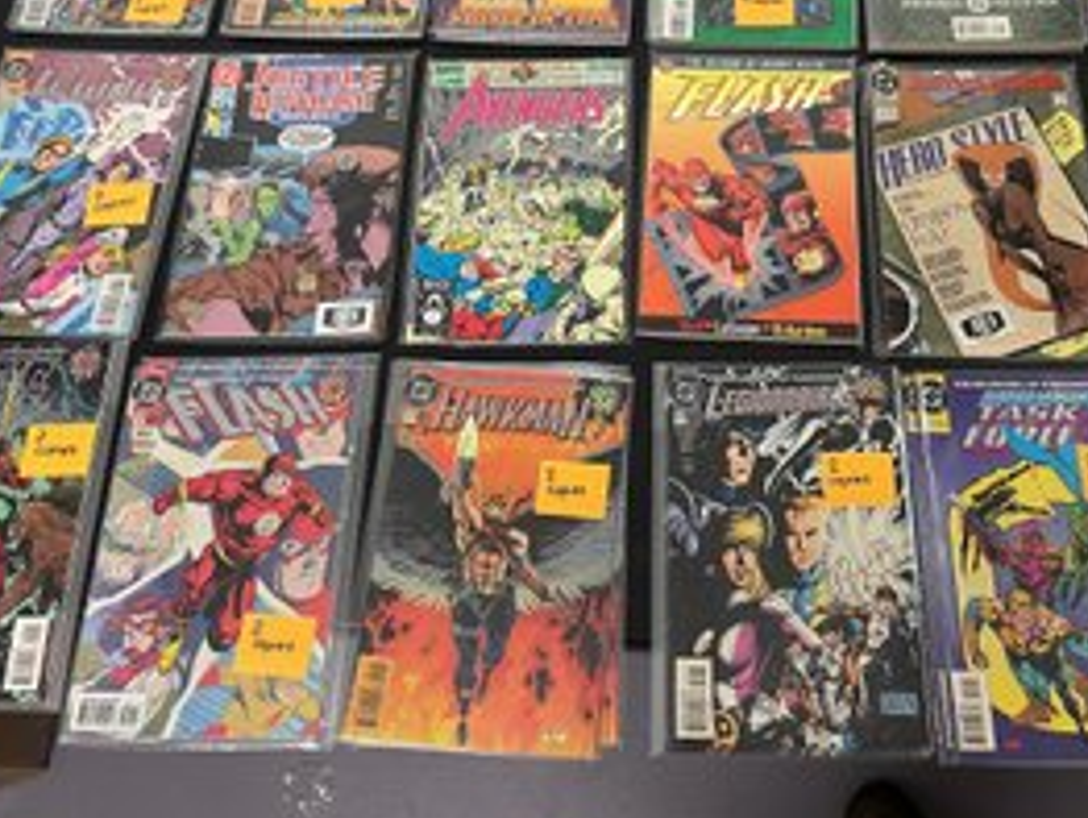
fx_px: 1070
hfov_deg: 53.6
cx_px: 650
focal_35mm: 34
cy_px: 289
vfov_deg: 41.4
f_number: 1.6
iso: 100
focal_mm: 4.2
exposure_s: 1/60
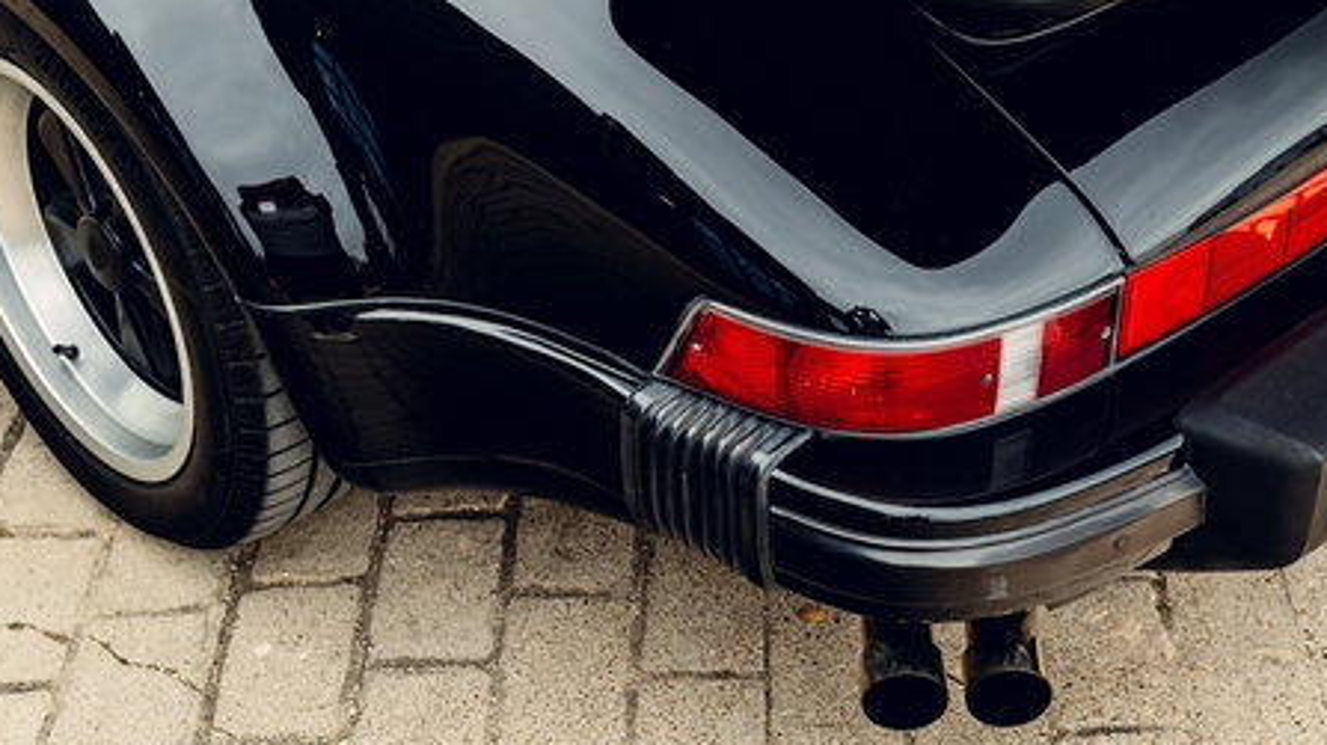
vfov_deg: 19.0
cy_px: 229
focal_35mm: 63
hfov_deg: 33.2
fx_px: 2216
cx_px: 837
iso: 320
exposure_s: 1/50
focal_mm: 35
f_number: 3.8
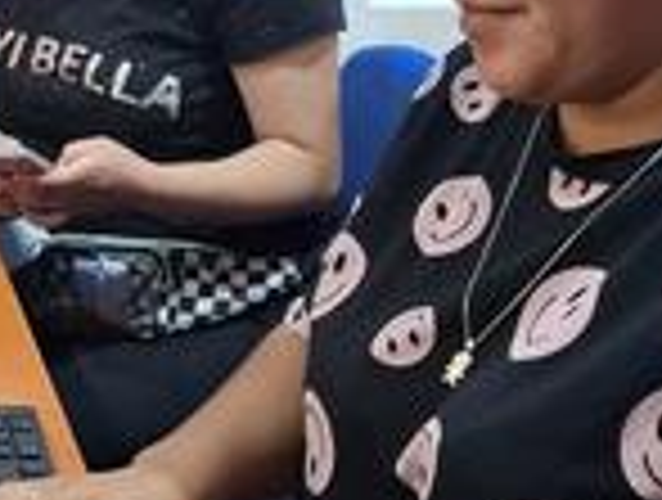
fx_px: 1495
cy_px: 264
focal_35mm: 78
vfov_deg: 19.0
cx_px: -14
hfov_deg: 23.8
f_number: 1.8
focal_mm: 5.54
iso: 400
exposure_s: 1/30
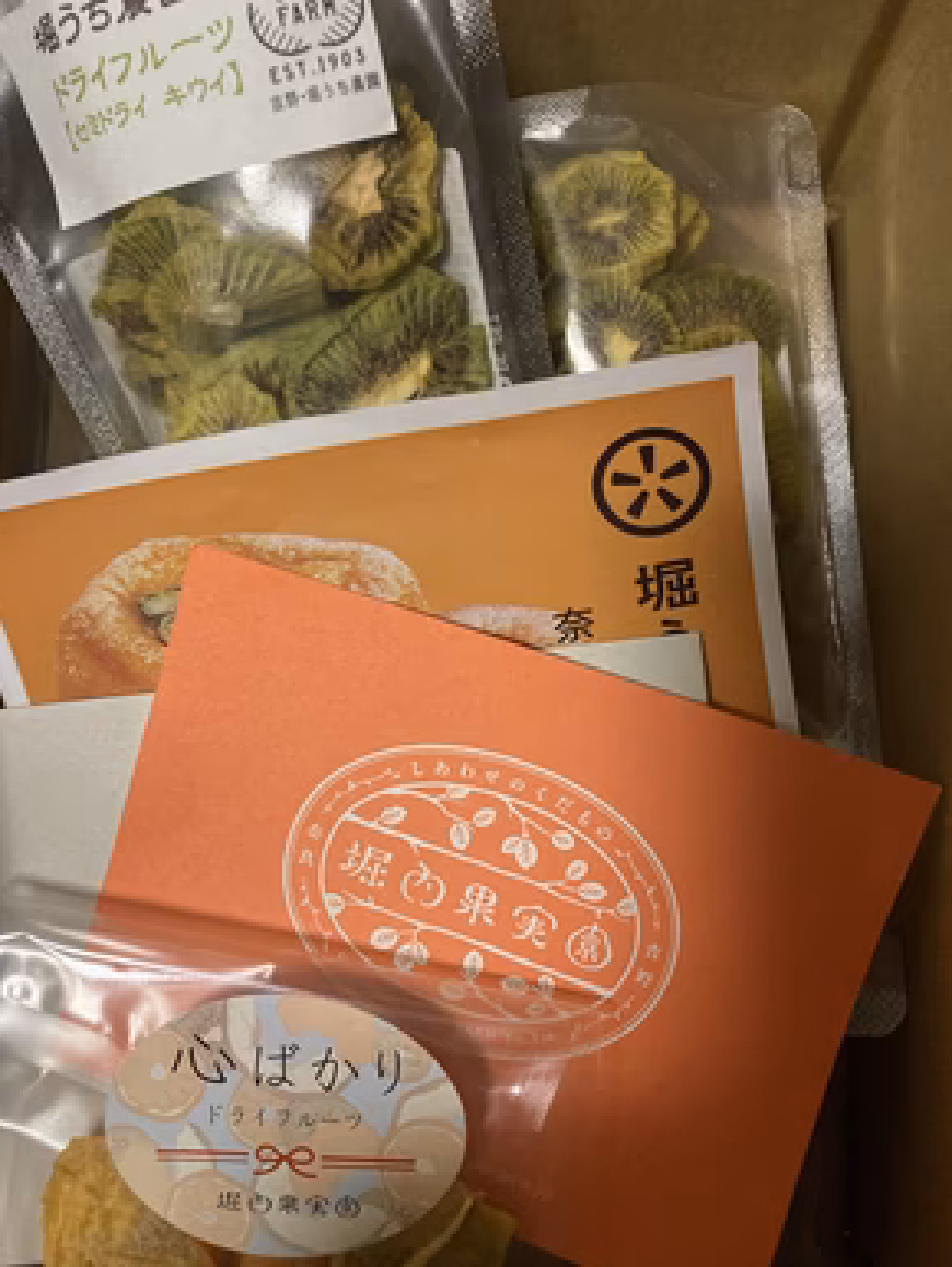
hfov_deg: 48.3
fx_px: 1062
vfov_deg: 61.6
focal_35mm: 29
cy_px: 643
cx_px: 473
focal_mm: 3.99
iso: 320
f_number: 1.8
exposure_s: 1/40
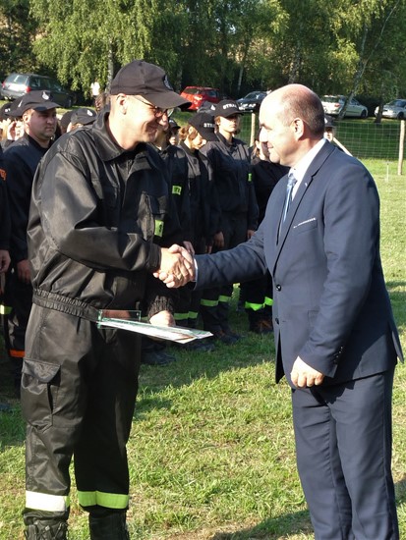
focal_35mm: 80
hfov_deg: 18.4
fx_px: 1250
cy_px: 270
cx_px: 203
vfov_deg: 24.4
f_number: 4
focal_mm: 10.1
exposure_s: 1/160
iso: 100
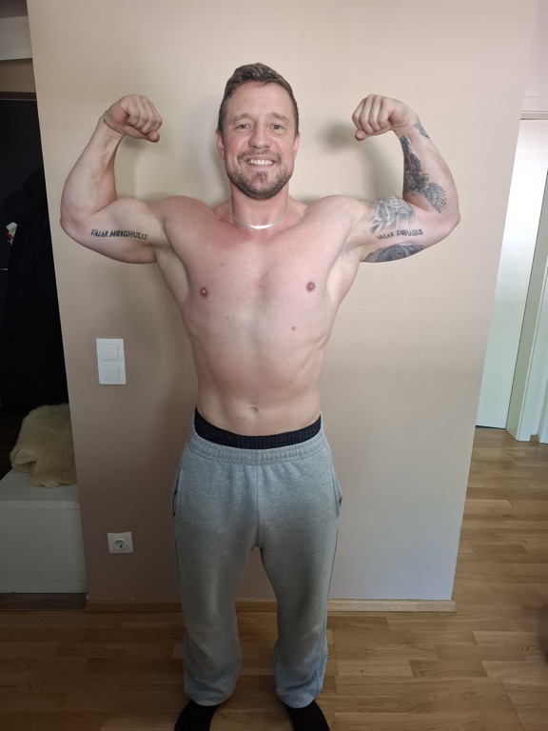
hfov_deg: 58.9
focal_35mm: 23
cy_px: 366
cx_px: 274
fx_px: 485
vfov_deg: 73.9
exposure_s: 1/30
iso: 400
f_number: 1.8
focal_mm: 5.54
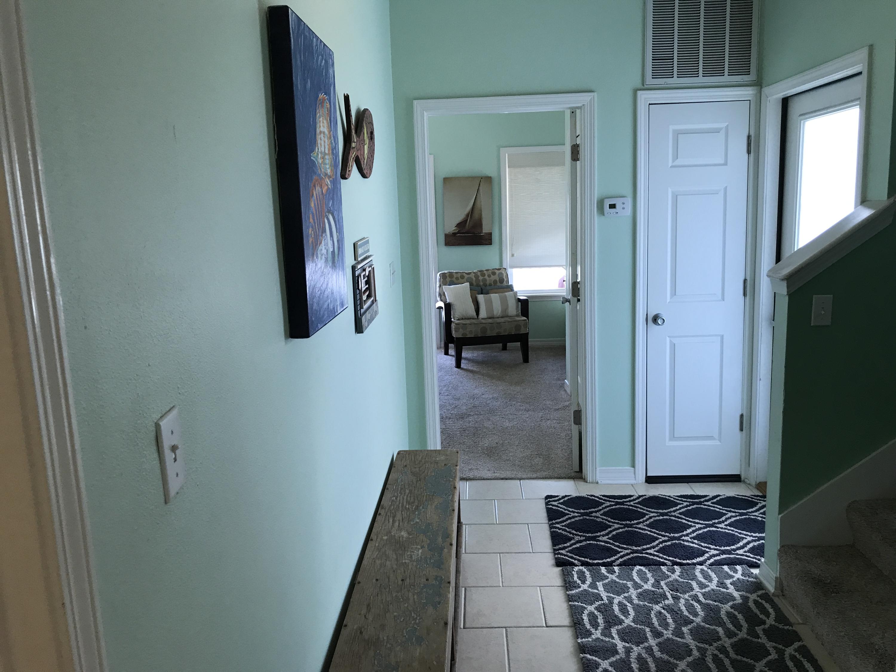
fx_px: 725
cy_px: 336
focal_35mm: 28
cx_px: 448
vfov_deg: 49.7
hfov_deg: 63.4
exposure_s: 1/40
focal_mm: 3.99
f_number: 1.8
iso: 25
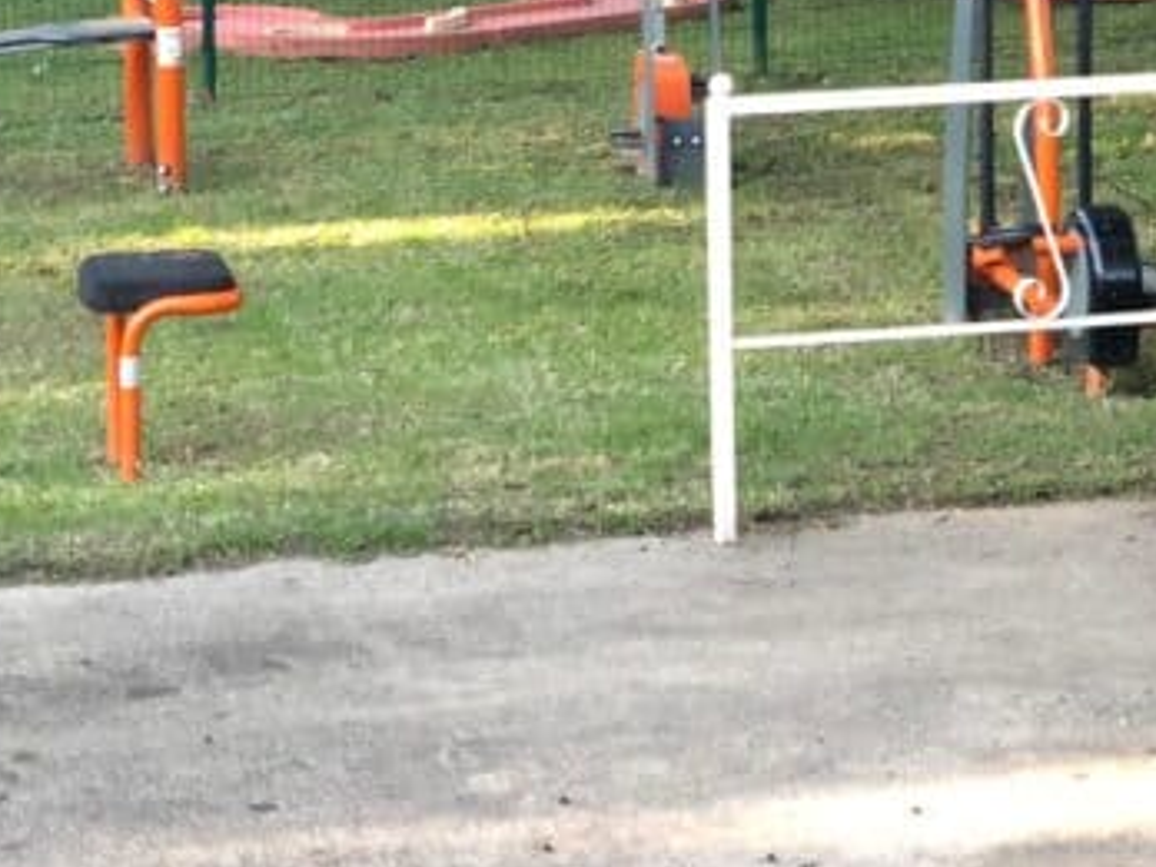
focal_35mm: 153
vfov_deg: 9.5
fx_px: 5109
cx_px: 638
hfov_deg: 12.9
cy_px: -316
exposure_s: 1/60
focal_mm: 6
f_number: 2.4
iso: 64
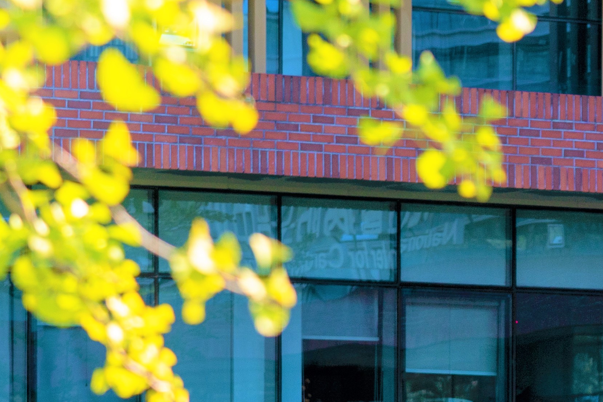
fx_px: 5259
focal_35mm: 314
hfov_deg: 6.5
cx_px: 903
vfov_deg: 4.4
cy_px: 446
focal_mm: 87
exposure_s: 1/640
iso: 125
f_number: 4
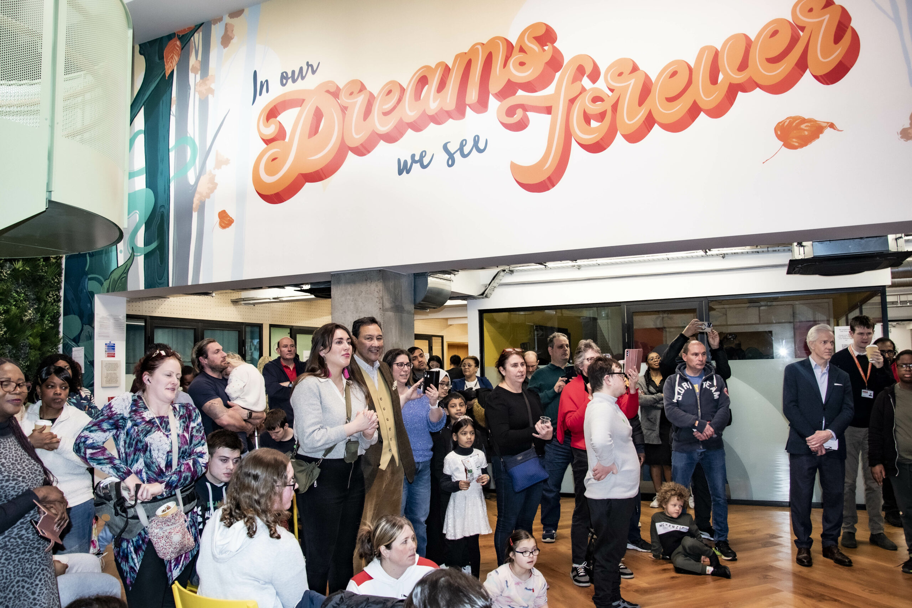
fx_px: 684
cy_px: 304
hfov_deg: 67.4
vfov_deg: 47.9
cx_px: 456
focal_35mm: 27
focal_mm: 18
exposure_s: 1/160
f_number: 5
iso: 1000
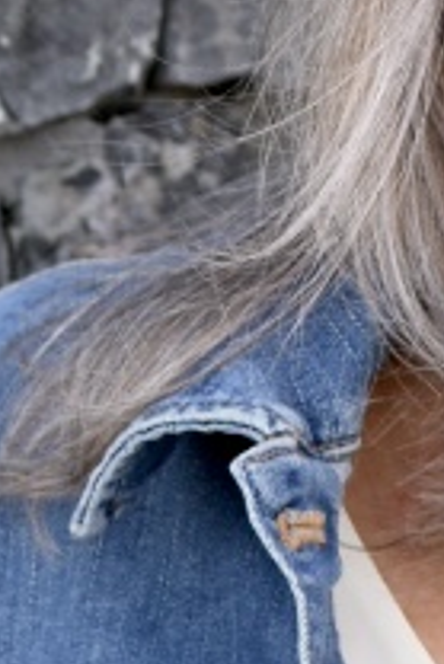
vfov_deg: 10.0
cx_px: 786
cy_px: 345
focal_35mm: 206
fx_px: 3804
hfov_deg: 6.5
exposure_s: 1/200
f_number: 3.5
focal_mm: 35
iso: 100
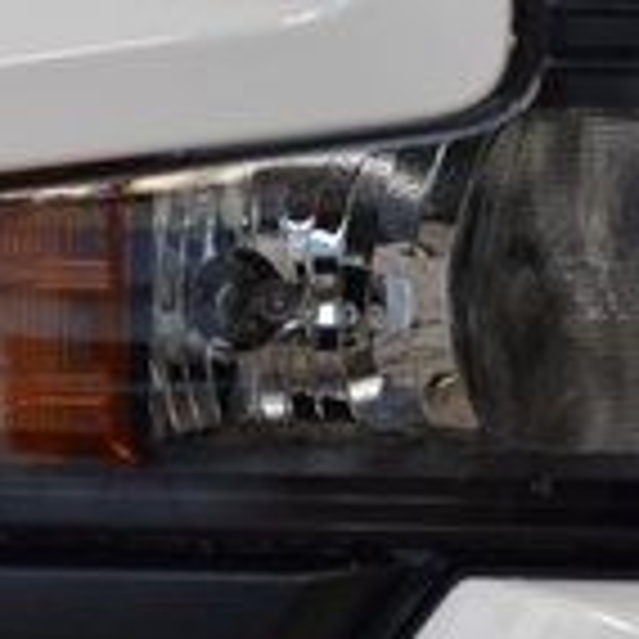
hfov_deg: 4.3
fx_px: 8417
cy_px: -11
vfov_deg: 4.3
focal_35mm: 403
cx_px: 495
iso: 1600
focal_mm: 70
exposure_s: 1/125
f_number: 7.1
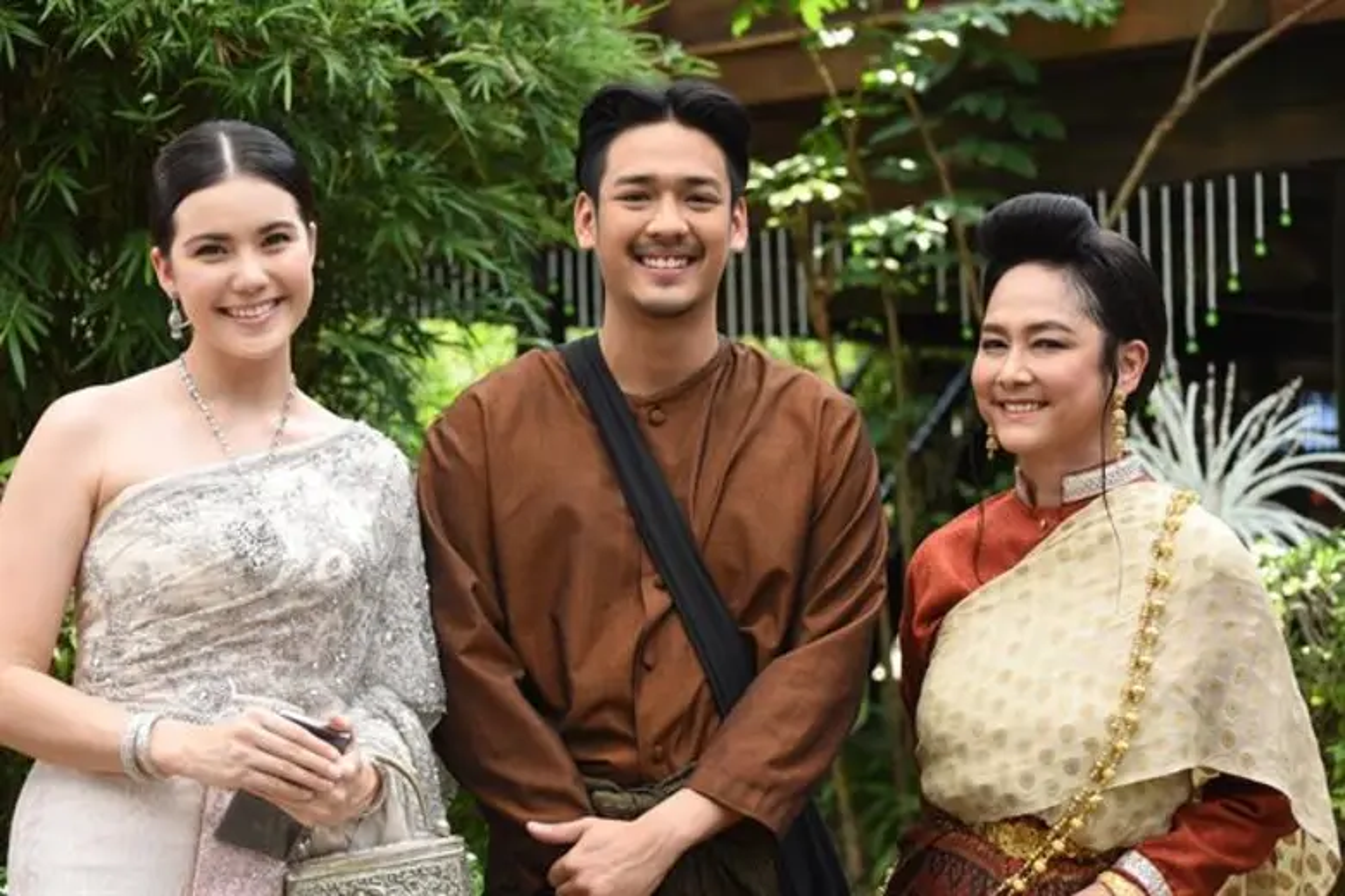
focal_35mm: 70
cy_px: 448
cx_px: 672
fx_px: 2615
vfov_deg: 19.5
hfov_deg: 28.8
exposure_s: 1/250
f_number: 5
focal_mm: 70
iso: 320
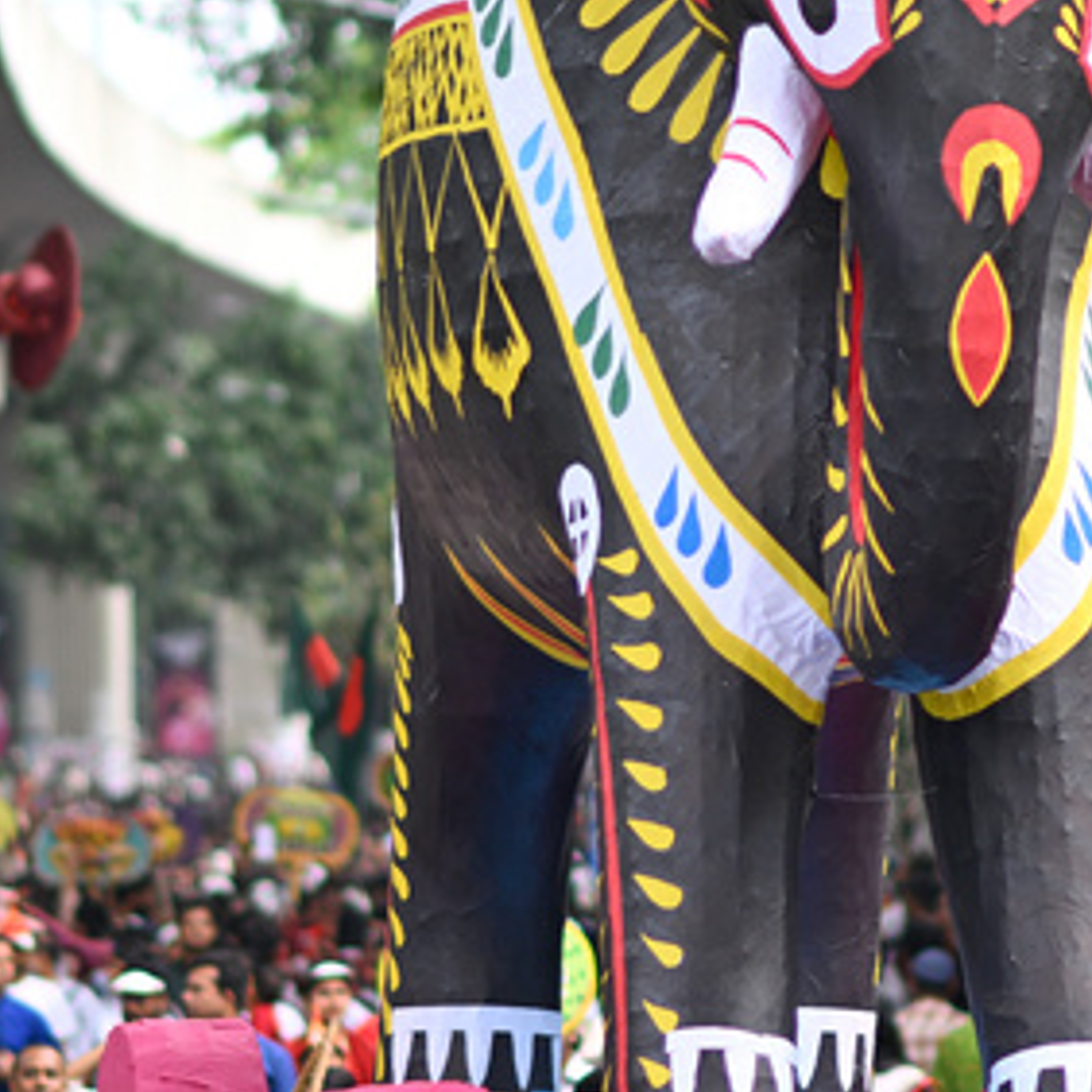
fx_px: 9351
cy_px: 337
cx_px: 662
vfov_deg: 6.7
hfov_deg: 6.7
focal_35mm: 262
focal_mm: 85
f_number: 1.4
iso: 100
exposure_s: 1/1250
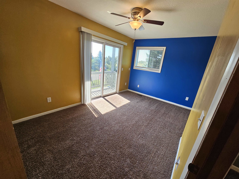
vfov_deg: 89.9
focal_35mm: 13
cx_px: 120
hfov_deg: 106.2
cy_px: 90
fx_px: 90
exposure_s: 1/89.8
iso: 50
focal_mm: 2.2
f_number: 2.2
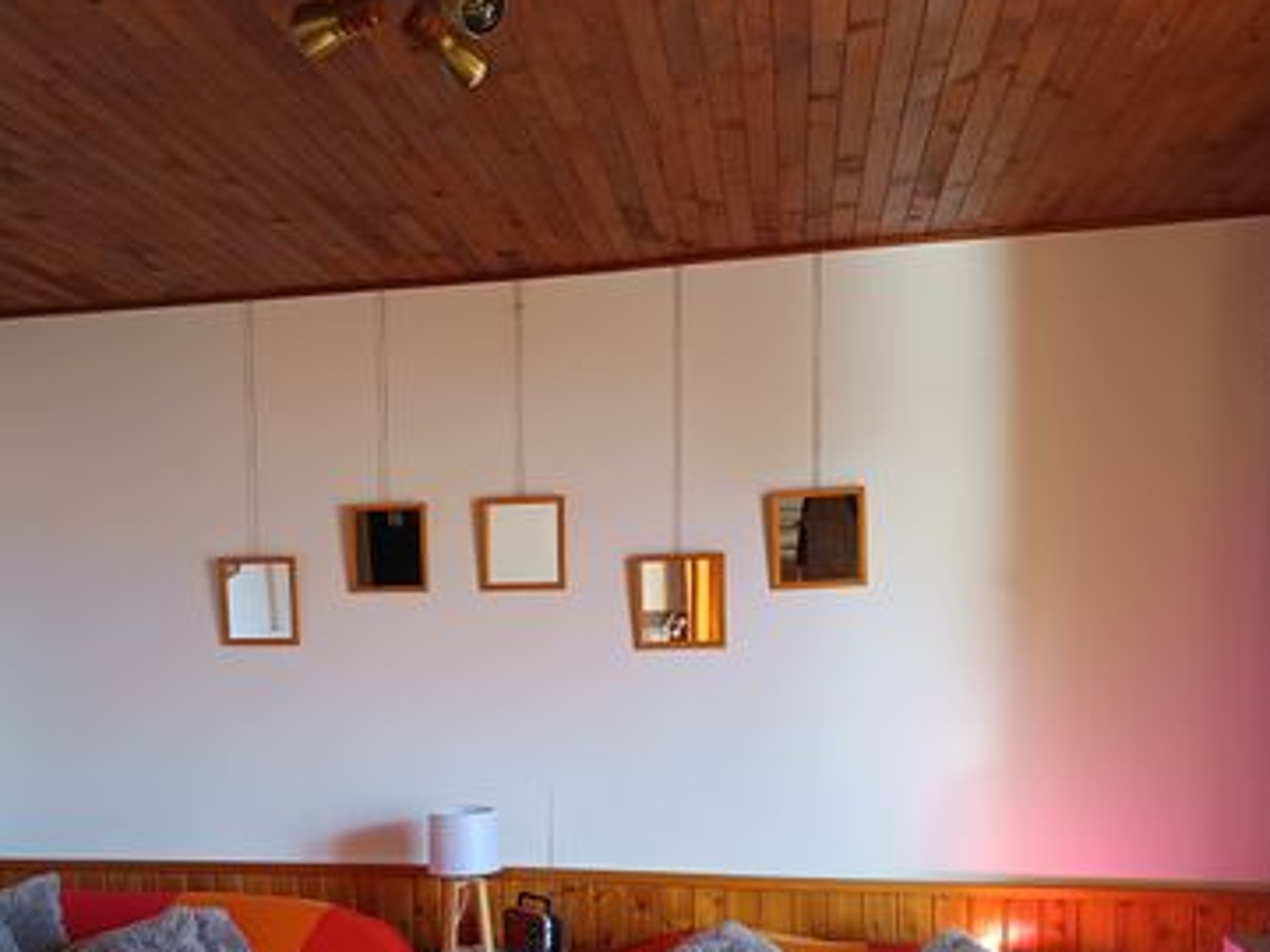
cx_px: 427
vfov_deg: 35.3
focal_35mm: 40
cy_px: 698
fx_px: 1468
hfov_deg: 46.1
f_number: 1.7
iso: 675
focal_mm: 5.31
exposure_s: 1/50
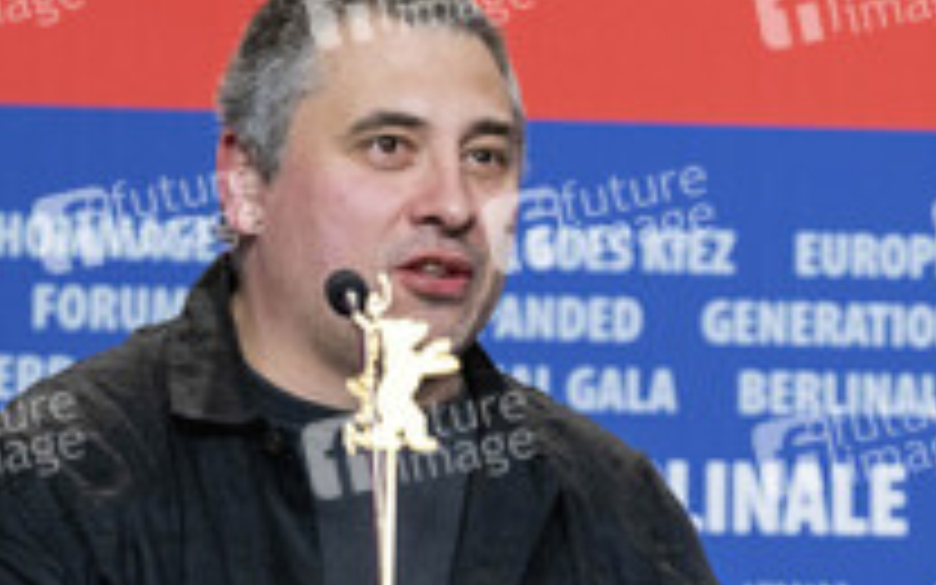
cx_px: 929
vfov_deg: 7.9
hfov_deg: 12.5
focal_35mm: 166
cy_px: 558
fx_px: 4234
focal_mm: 50
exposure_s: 1/180
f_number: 2.8
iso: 2000
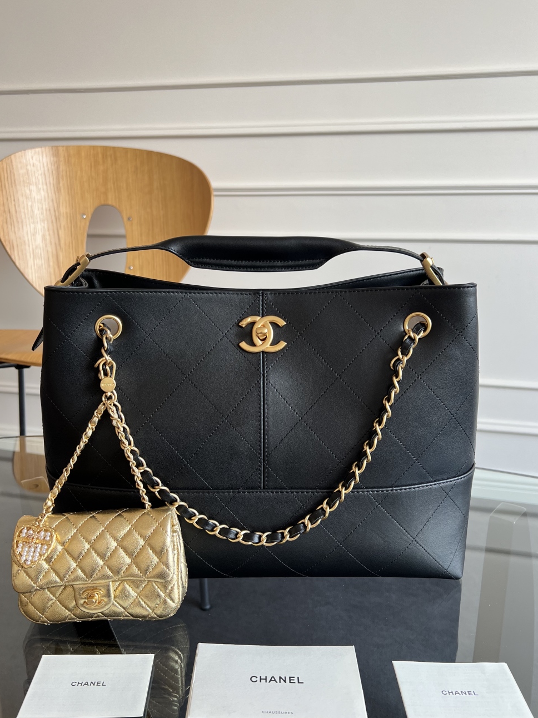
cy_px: 343
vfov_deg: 61.6
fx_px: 601
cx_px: 250
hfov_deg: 48.2
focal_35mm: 29
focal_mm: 5.7
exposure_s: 1/121
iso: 80
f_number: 1.5
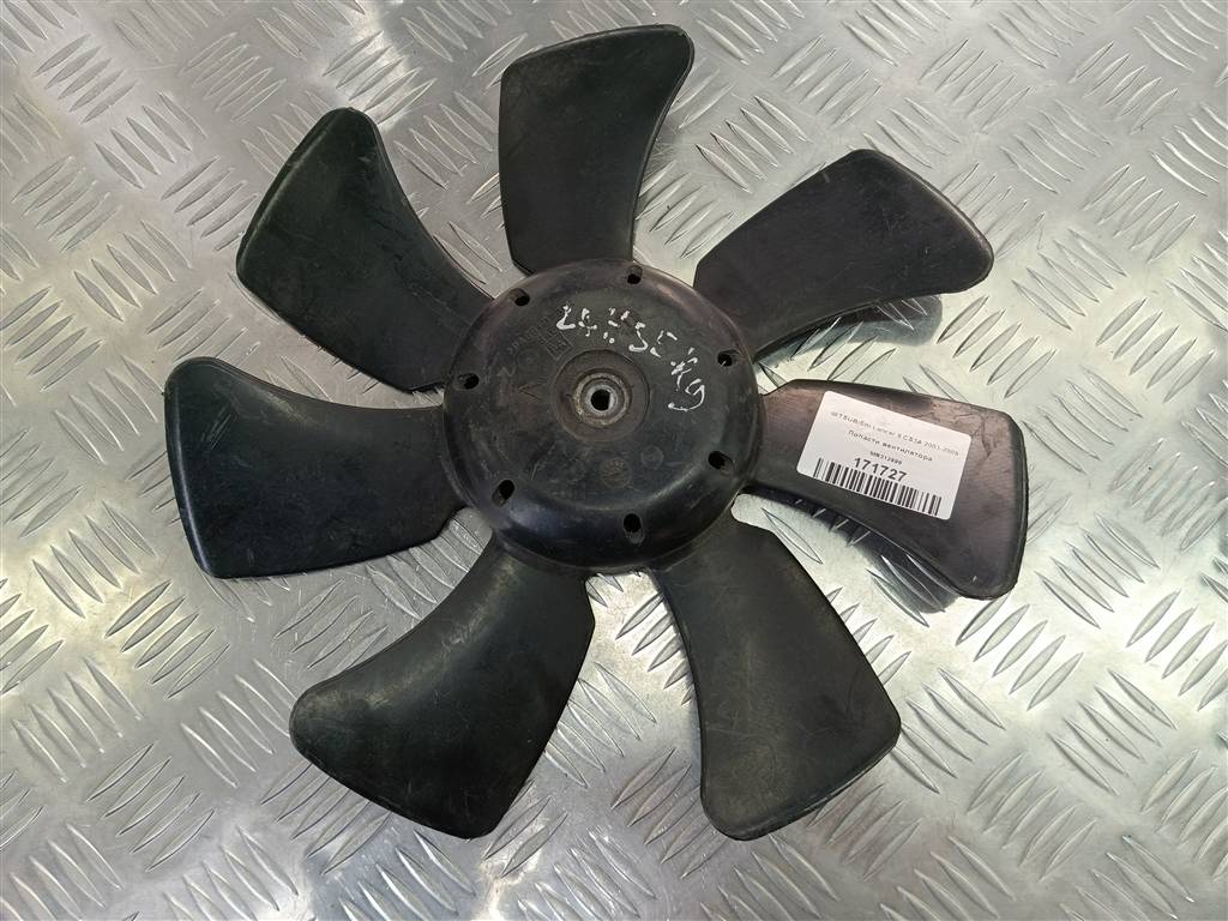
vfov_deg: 51.4
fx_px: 958
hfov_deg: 65.3
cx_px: 614
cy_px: 460
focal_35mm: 27
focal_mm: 4.11
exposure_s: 1/50
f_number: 1.6
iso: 78
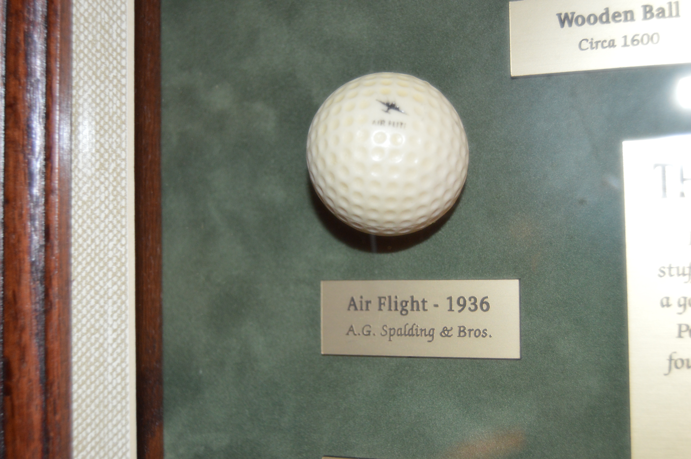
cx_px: 346
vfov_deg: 28.0
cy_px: 230
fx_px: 921
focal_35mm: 48
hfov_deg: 41.1
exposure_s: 1/60
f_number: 4.5
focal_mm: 32
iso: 1000
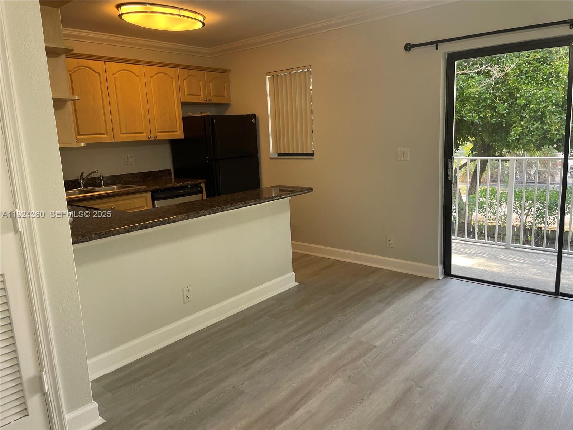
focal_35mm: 26
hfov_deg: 67.3
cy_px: 215
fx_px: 430
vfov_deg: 53.1
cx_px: 286
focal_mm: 4.2
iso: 125
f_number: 1.6
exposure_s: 1/120
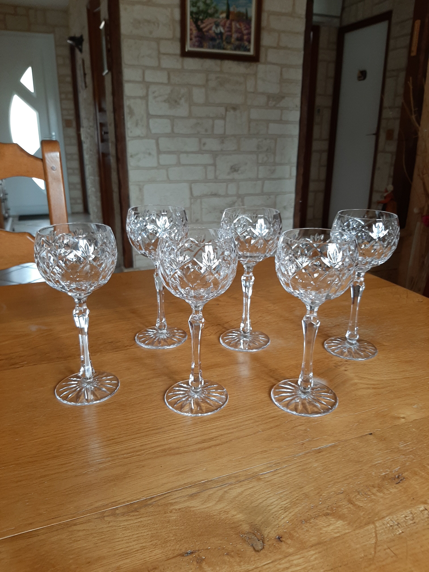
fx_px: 430
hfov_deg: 53.1
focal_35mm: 26
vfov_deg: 67.3
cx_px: 214
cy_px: 286
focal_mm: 3.93
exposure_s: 1/50
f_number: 1.7
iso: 64
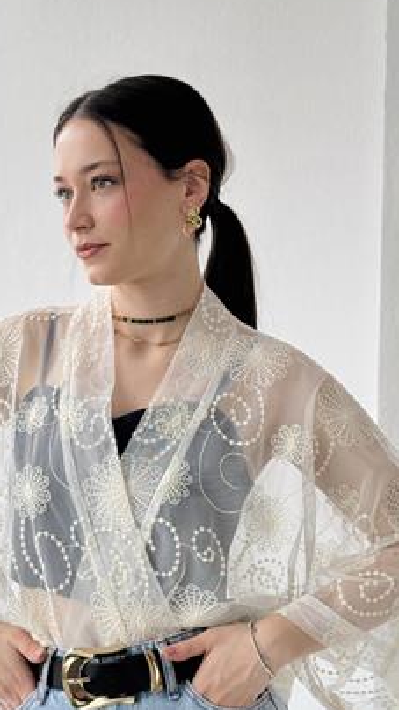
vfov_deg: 30.6
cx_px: 162
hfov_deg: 17.4
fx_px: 1299
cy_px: 386
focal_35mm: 69
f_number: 1.78
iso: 64
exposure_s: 1/224
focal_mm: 6.76
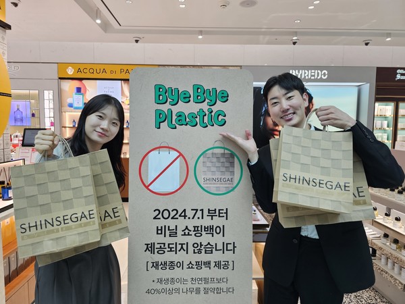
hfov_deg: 73.9
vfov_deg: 58.9
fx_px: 269
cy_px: 152
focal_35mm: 23
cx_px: 202
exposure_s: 1/359
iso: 160
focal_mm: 6.3
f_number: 1.7
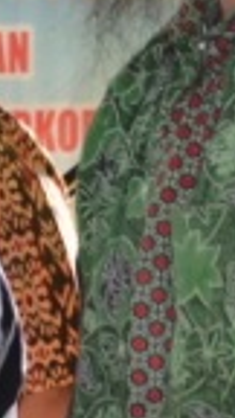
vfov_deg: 5.7
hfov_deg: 3.1
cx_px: -754
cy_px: 261
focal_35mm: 380
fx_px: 4210
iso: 800
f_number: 4.2
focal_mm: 34
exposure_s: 1/60
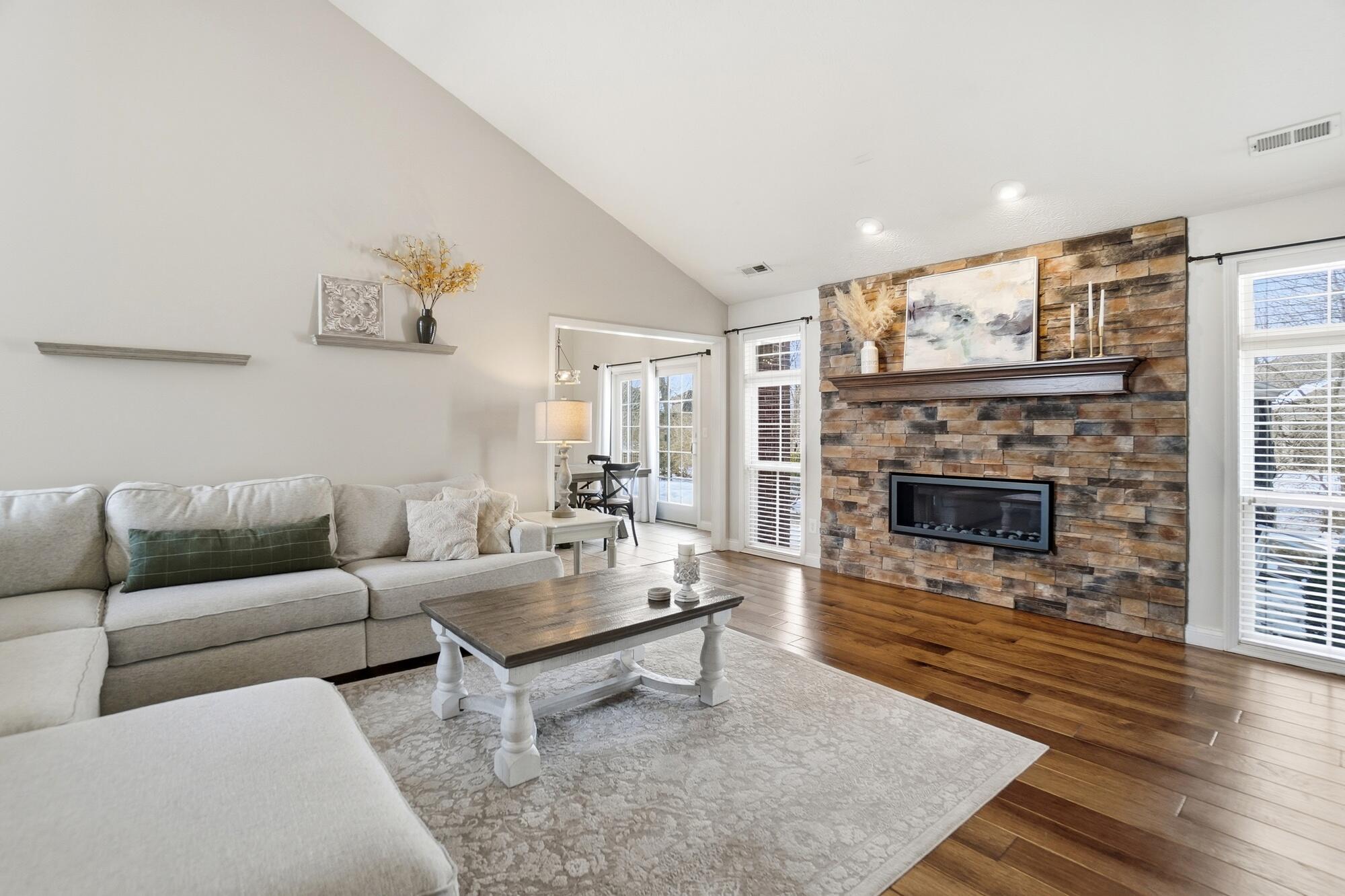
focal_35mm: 15
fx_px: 560
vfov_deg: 77.3
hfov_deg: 100.4
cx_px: 672
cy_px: 448
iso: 100
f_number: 4
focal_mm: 10
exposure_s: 1/640
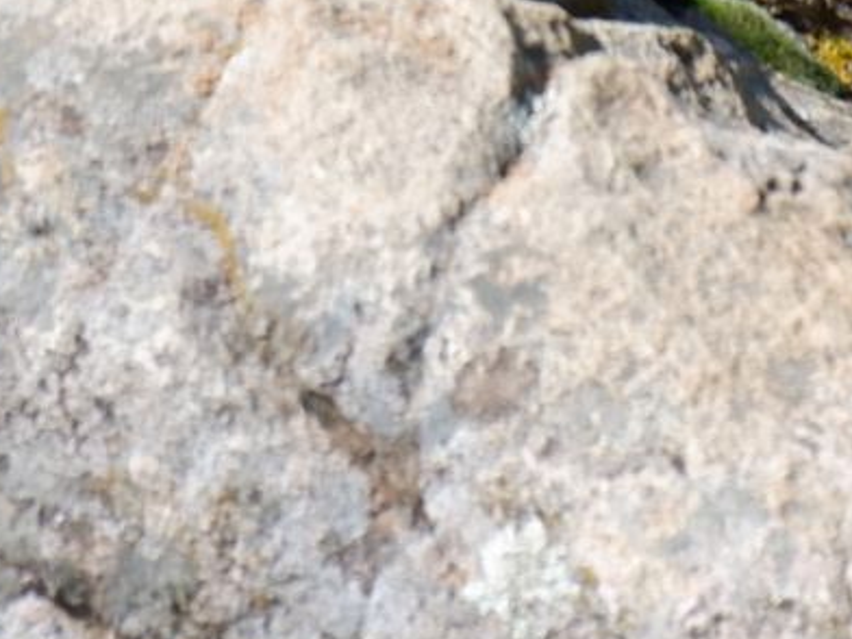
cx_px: 528
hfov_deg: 8.3
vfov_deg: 6.0
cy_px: -893
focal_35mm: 239
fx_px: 5882
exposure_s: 1/350
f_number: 9
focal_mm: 26.4
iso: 200
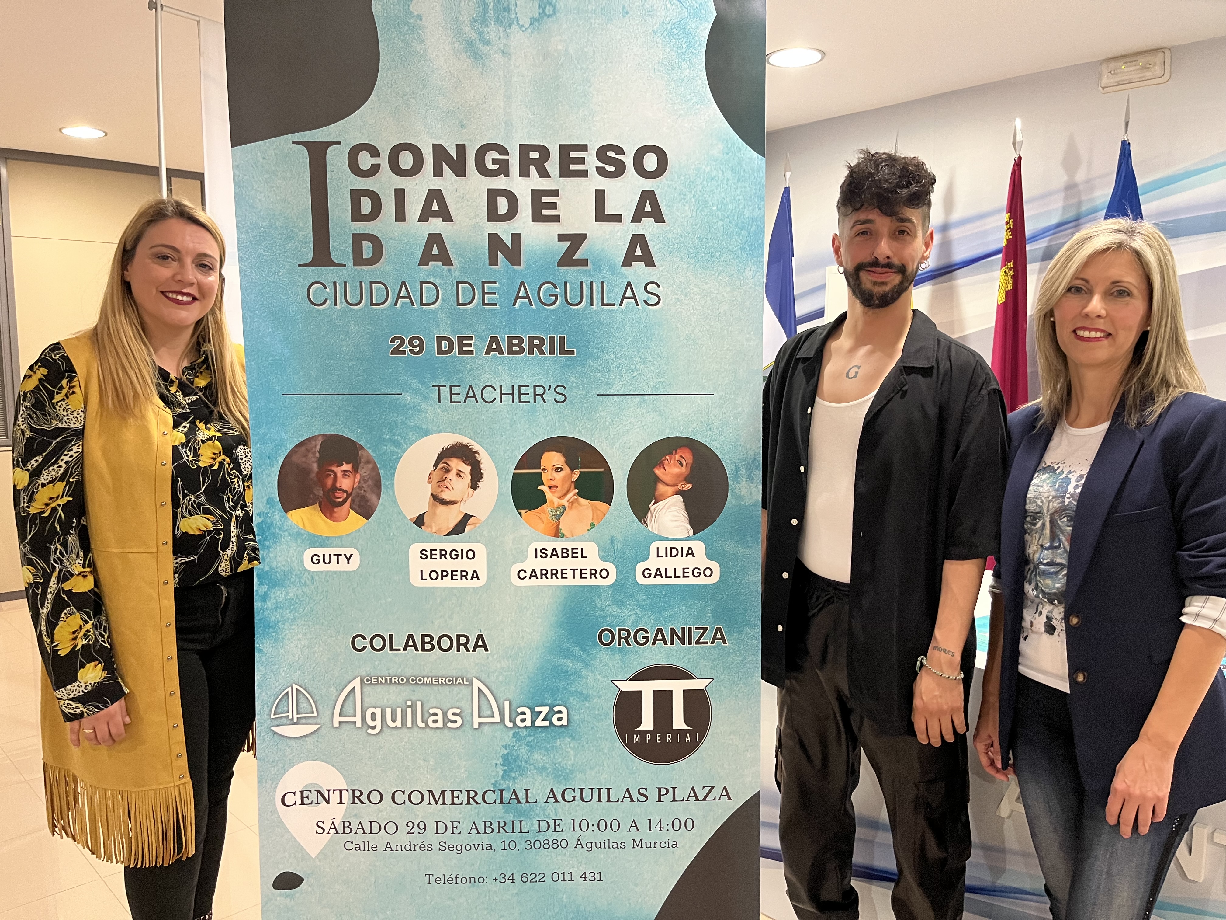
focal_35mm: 26
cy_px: 460
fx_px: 921
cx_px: 613
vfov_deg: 53.1
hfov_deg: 67.3
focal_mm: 5.1
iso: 320
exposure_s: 1/50
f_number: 1.6
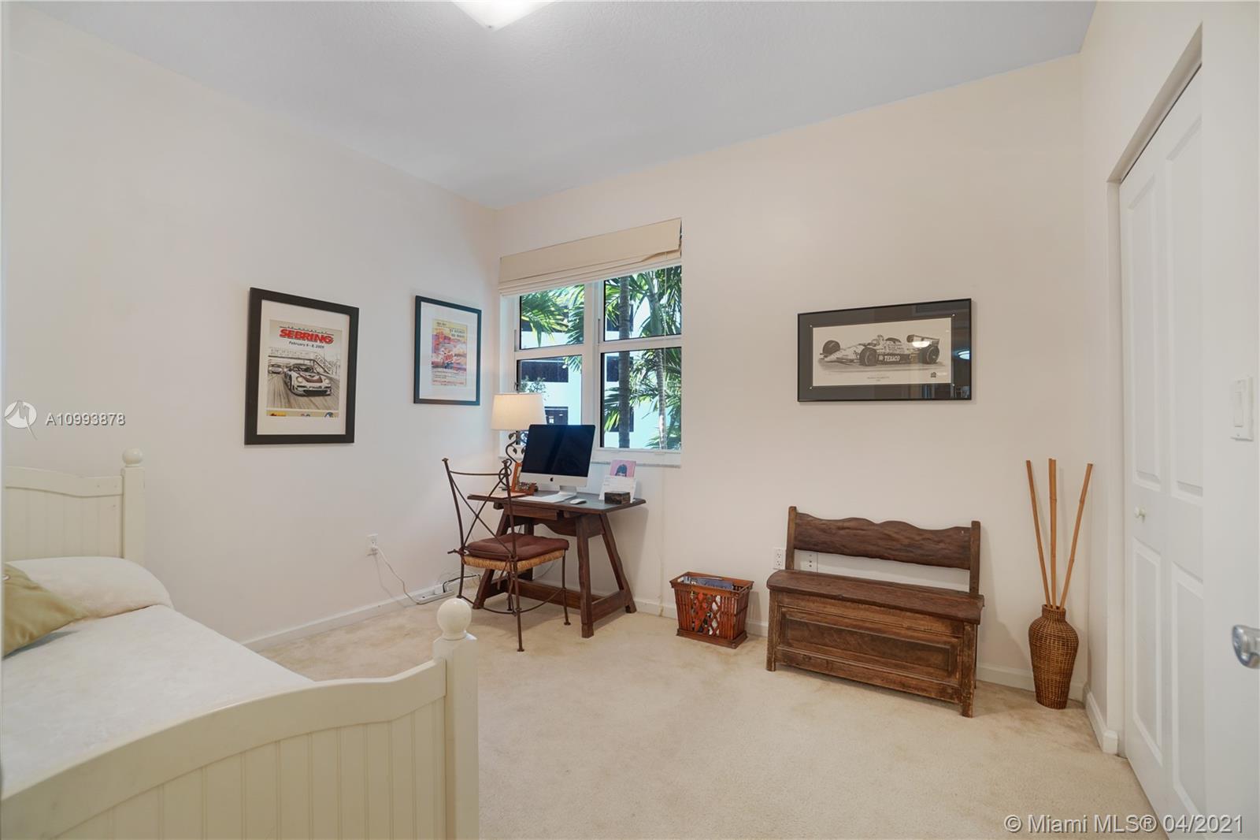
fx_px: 525
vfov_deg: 77.3
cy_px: 420
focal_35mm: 15
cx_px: 630
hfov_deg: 100.4
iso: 200
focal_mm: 10
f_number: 6.3
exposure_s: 1/40
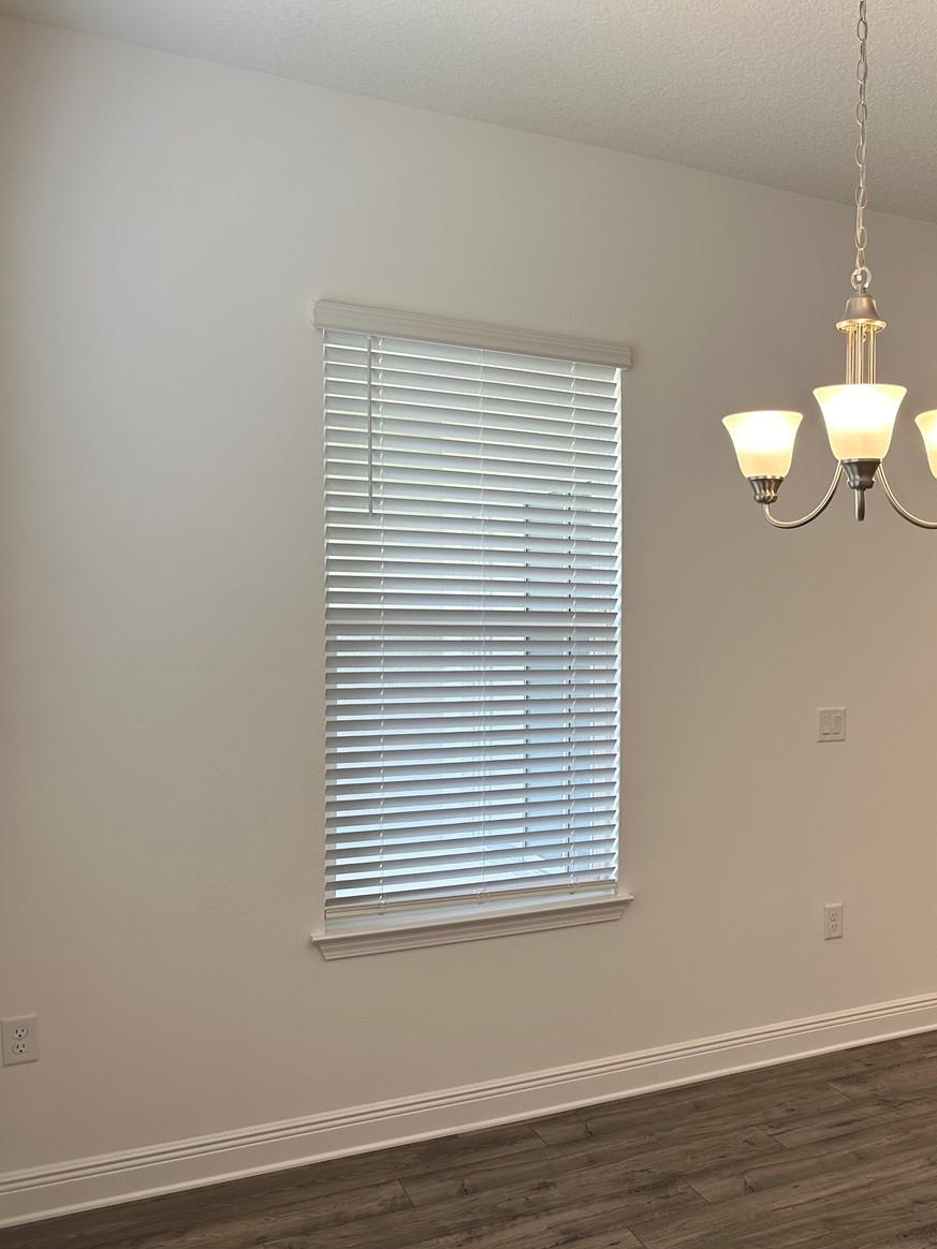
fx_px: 1191
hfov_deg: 40.3
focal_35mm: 33
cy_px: 637
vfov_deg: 55.3
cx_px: 807
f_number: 1.78
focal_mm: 6.86
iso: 100
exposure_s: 1/120
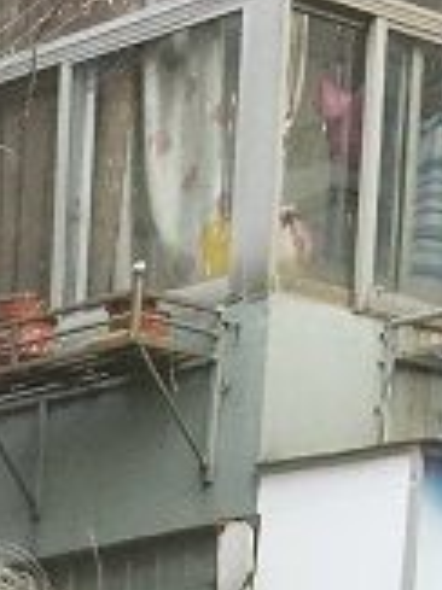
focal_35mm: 190
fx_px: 3239
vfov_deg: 8.6
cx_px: -946
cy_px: 1770
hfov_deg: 6.9
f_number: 2.2
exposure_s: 1/185
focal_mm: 4.15
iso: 25
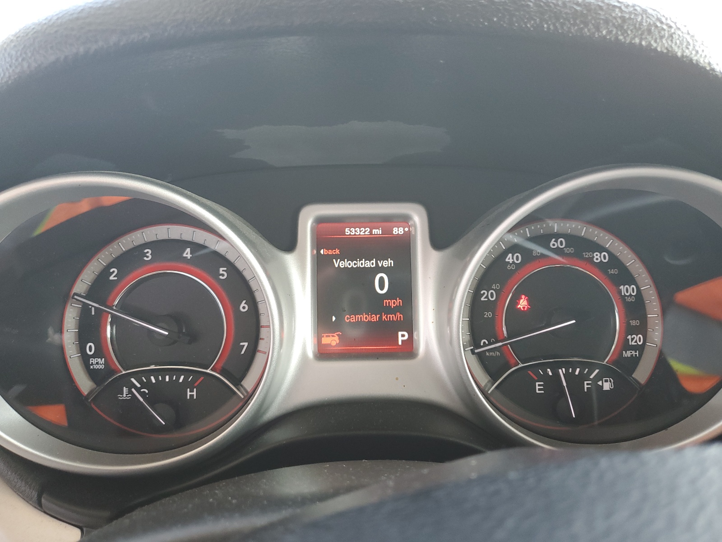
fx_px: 542
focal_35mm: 26
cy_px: 271
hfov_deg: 67.3
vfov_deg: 53.1
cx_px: 361
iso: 71
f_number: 1.5
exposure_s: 1/60.2
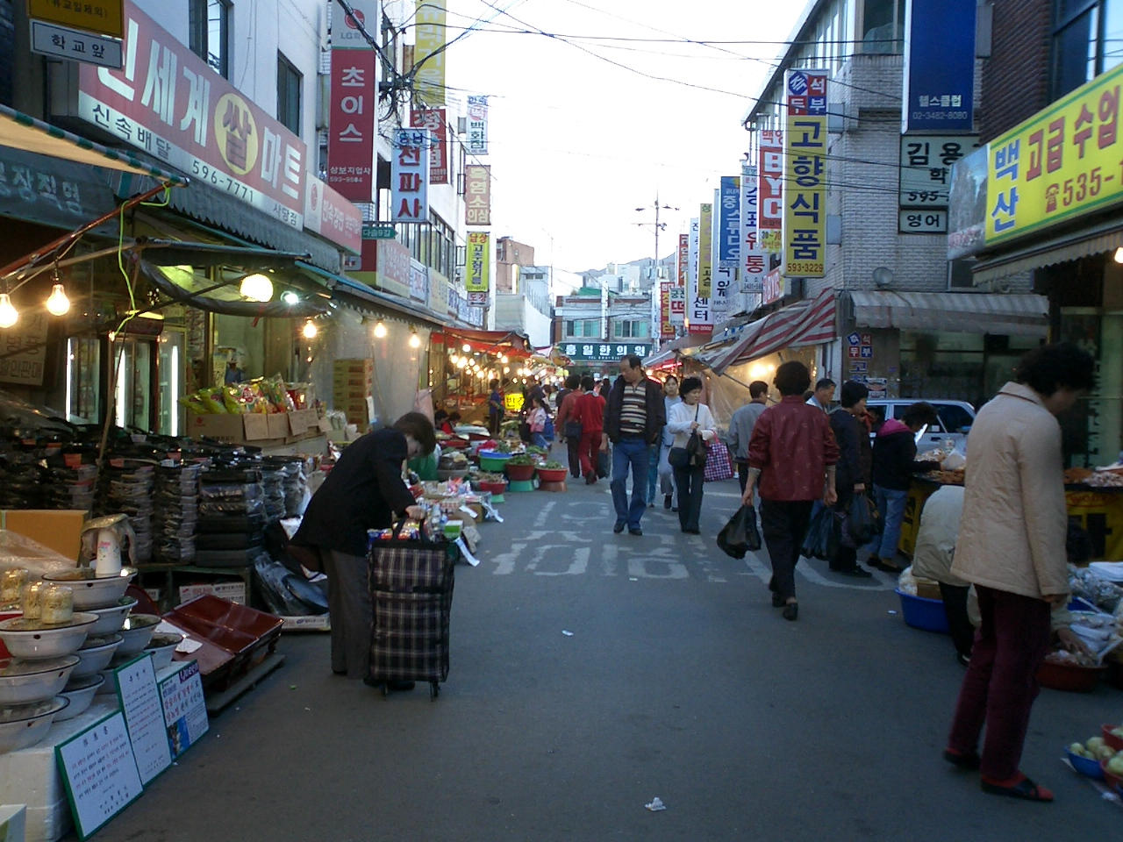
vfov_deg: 38.7
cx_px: 562
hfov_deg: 50.1
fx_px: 1200
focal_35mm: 37
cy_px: 421
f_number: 3.5
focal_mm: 5.6
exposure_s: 1/40
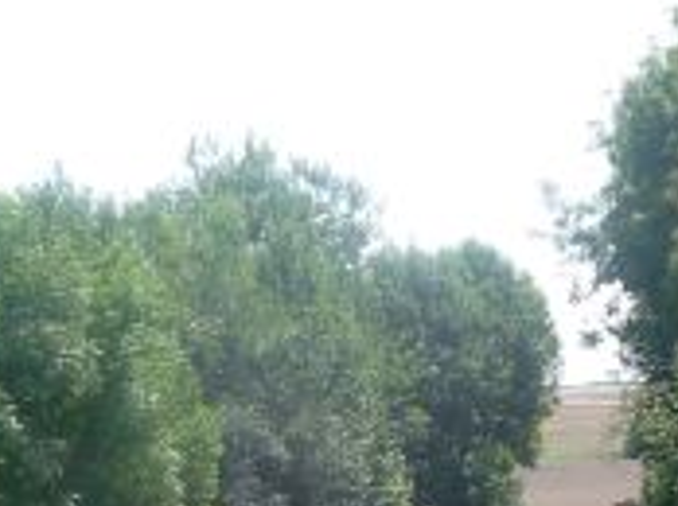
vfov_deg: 10.3
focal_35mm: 141
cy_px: 666
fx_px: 2758
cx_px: 378
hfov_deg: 14.0
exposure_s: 1/400
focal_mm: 5.2
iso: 100
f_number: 4.5
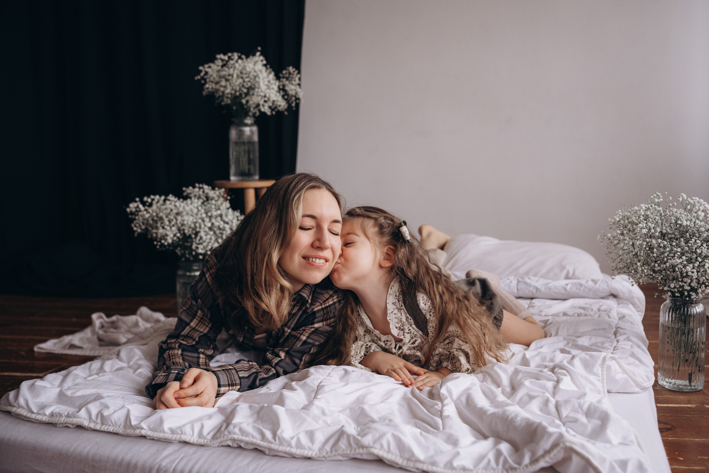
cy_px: 236
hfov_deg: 54.4
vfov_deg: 37.9
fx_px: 689
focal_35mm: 35
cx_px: 354
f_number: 3.2
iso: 500
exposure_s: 1/250
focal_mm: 35
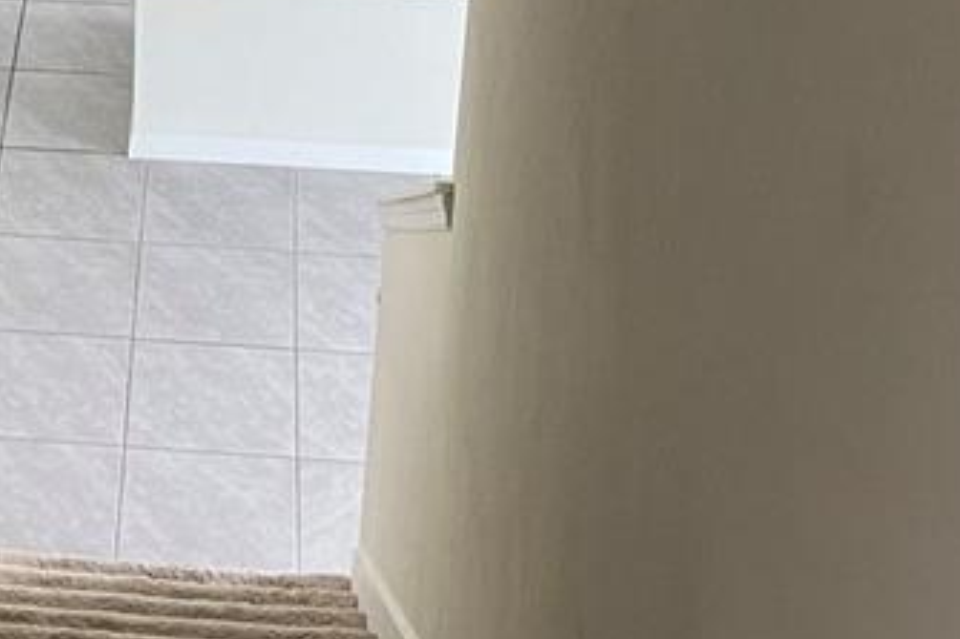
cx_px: -3
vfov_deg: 13.7
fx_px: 2585
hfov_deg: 20.4
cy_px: -103
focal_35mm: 97
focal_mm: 5.1
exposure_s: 1/60
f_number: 1.6
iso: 200
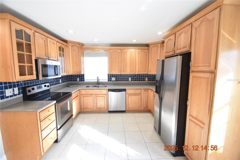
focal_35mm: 15
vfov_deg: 77.3
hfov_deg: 100.4
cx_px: 120
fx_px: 100
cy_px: 80
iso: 800
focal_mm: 10
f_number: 3.5
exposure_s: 1/30
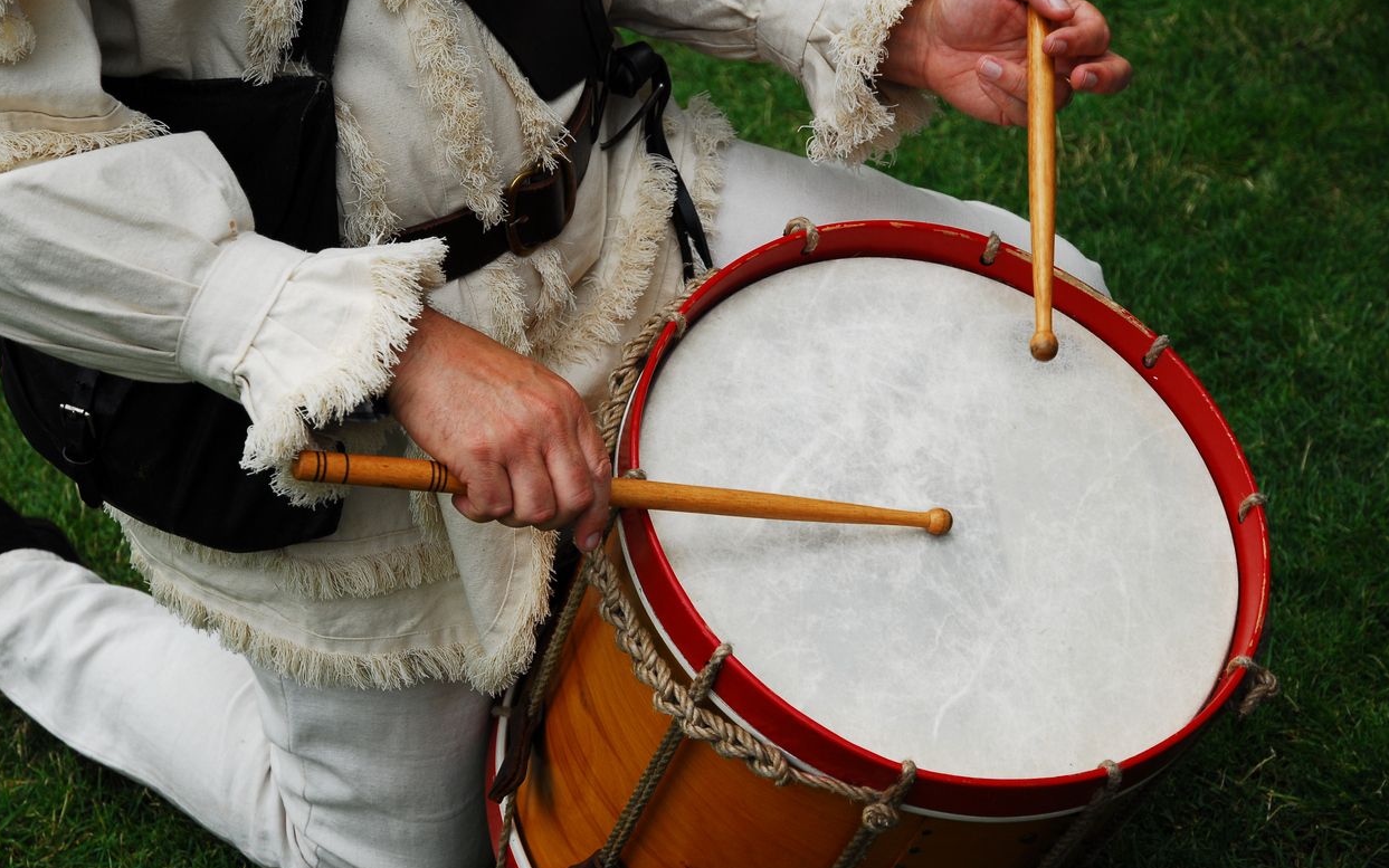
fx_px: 2801
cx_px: 695
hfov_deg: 27.8
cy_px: 432
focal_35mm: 74
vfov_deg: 17.6
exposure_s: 1/500
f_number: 5
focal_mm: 48
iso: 200
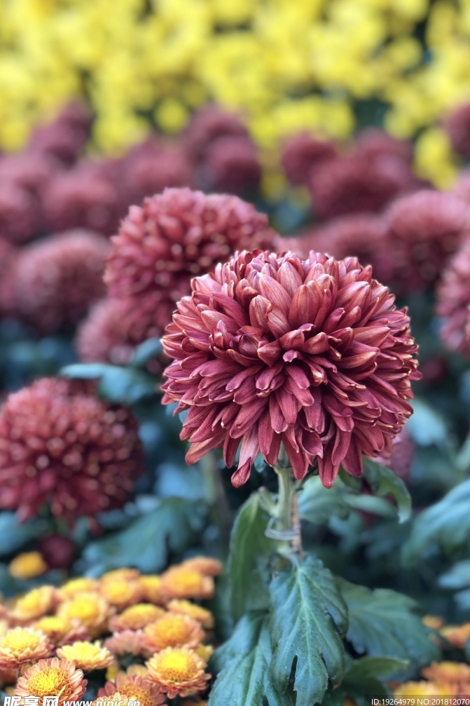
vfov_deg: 36.3
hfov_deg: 24.6
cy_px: 357
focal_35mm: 55
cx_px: 261
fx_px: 1077
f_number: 2.4
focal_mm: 6
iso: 25
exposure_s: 1/60
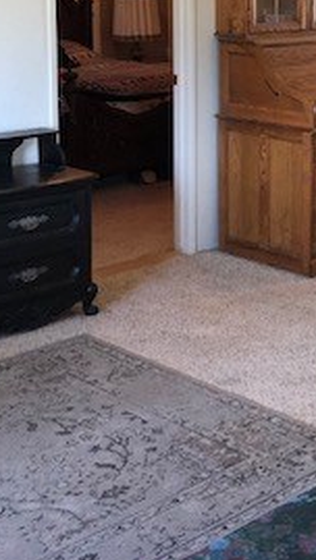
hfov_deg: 15.6
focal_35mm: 75
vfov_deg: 27.5
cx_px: 372
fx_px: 1117
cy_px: 91
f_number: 1.8
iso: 40
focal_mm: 3.99
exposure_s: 1/15
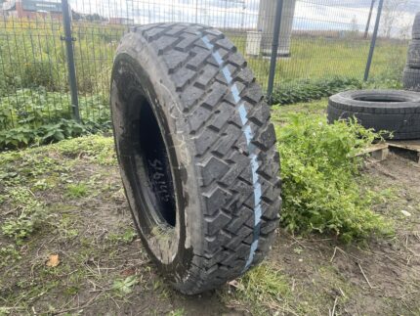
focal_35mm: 26
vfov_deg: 53.1
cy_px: 158
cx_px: 210
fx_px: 316
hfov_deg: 67.3
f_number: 1.6
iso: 32
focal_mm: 4.2
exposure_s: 1/247
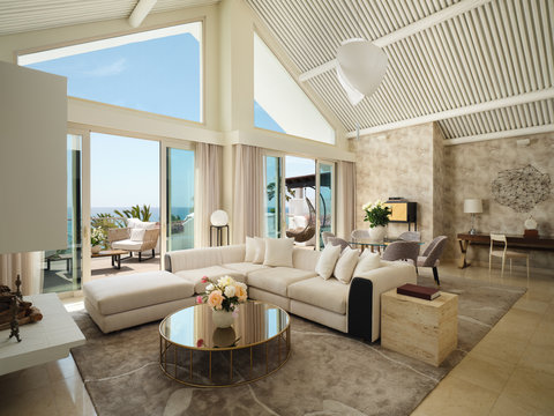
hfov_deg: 87.8
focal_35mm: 18
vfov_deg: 71.6
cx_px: 277
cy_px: 208
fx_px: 288
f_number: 11
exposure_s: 1/8
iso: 100
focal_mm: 23
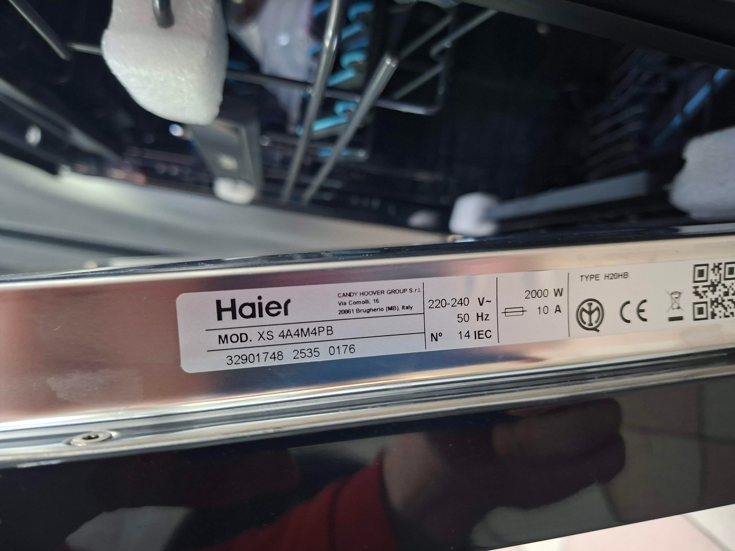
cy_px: 276
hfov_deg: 73.9
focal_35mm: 23
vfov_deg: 58.9
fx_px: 488
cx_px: 368
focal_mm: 5.54
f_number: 1.8
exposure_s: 1/25
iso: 500
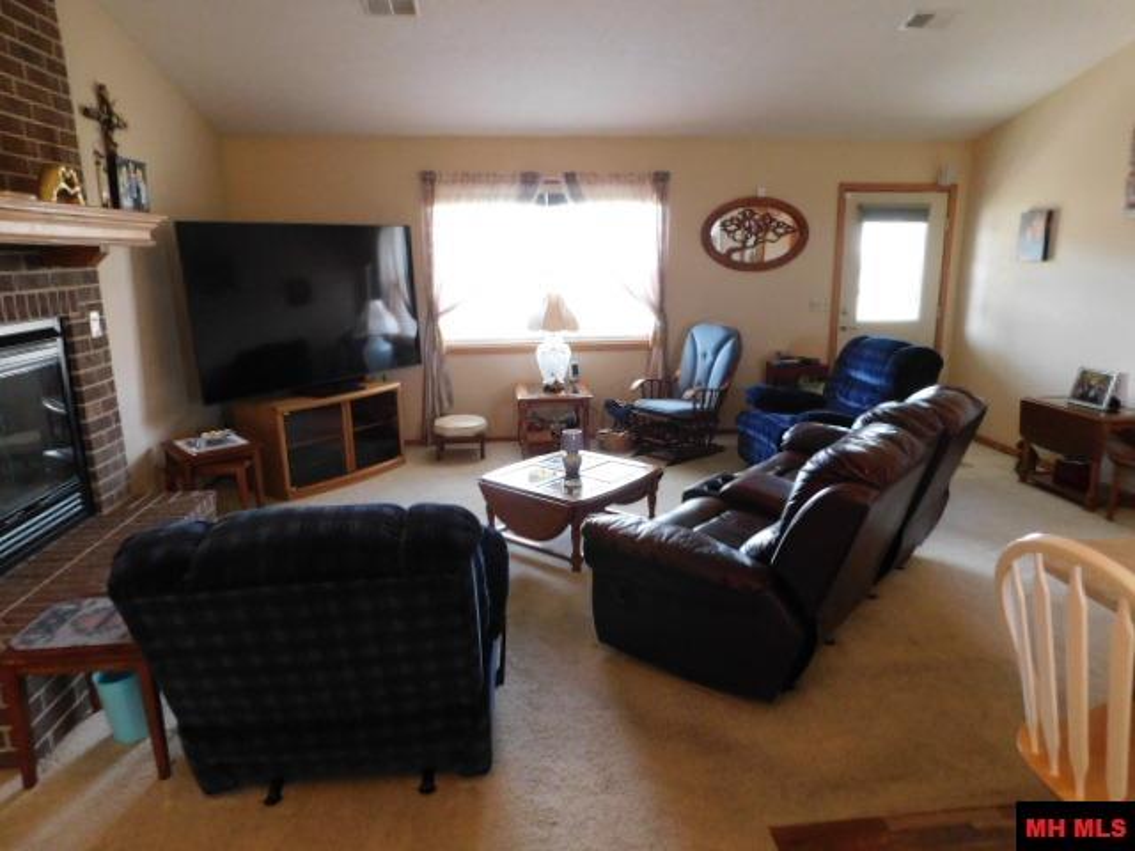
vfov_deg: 58.9
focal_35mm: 23
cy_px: 426
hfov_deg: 73.9
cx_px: 568
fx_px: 754
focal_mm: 4
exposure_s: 1/30
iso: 400
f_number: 3
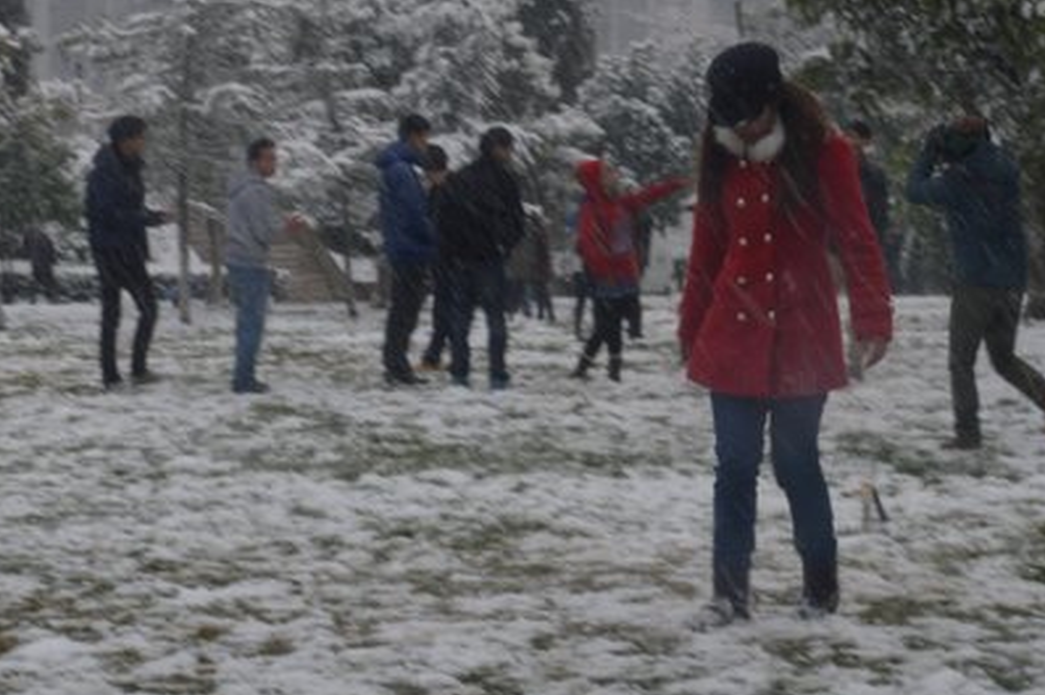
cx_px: 313
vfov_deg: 10.3
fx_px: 3857
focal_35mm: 133
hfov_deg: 15.4
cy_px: 480
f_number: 29
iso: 320
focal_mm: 44
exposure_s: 1/25
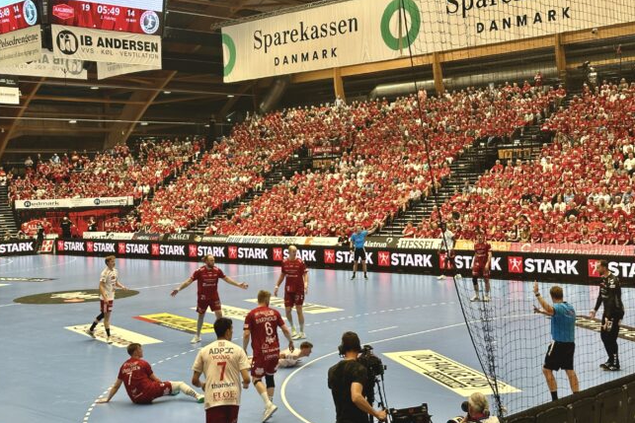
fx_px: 953
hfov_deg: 36.9
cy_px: 185
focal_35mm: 54
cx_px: 301
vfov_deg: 25.1
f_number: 1.78
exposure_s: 1/60
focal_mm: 6.86
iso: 80
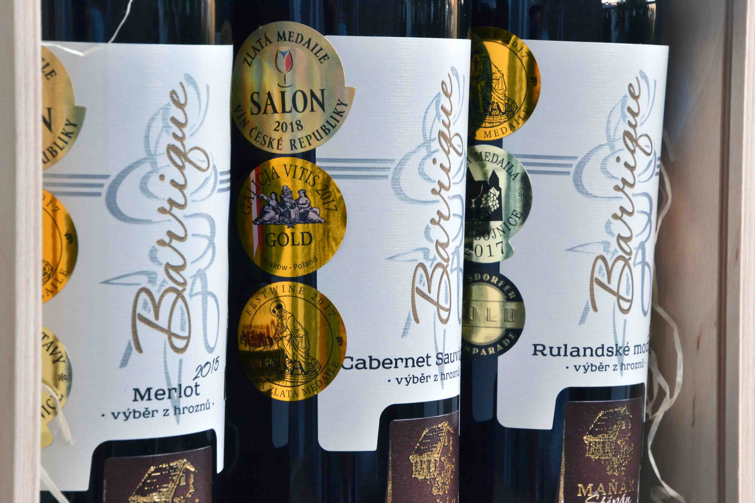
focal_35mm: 158
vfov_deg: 8.7
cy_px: 252
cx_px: 378
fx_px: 3303
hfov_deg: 13.0
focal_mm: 105
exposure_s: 1/15
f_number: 14
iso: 400
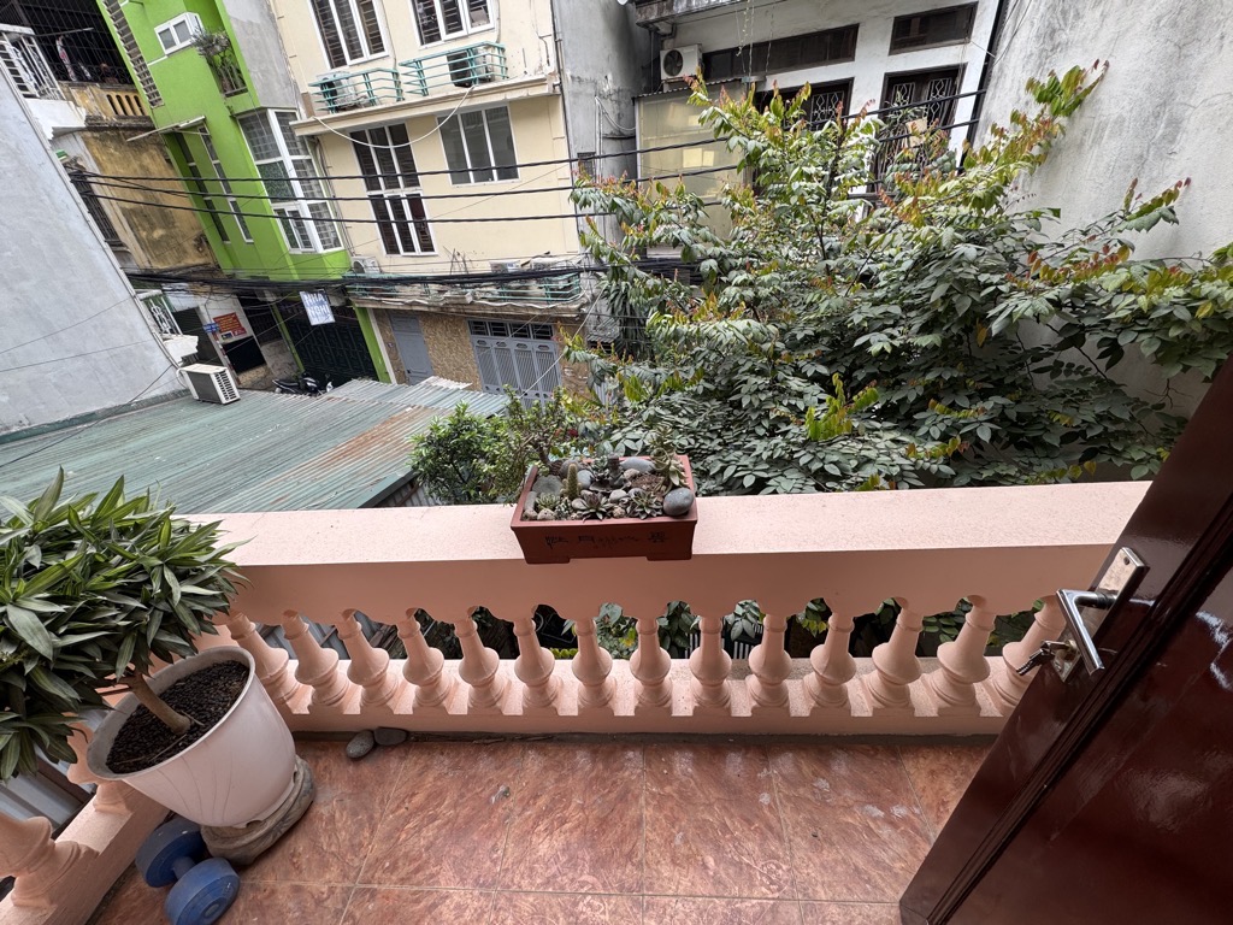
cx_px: 616
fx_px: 499
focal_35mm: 14
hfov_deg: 102.1
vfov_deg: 85.7
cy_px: 462
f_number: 2.2
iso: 40
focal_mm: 2.22
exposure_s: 1/289
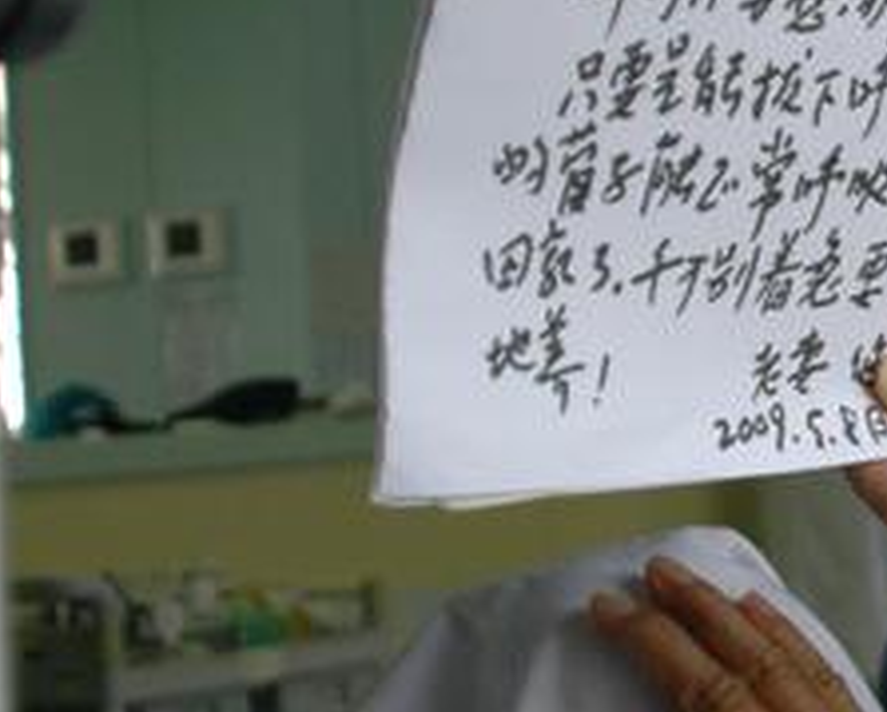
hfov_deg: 14.3
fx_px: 3181
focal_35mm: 121
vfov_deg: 12.8
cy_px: 247
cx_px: 1519
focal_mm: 24
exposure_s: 1/160
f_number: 4
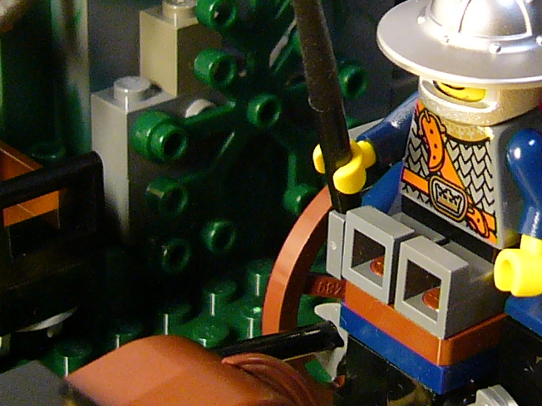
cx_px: 350
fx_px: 1722
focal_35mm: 110
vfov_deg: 13.3
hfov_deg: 17.8
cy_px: -3
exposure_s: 1/25
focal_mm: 5.8
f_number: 2.8
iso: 200
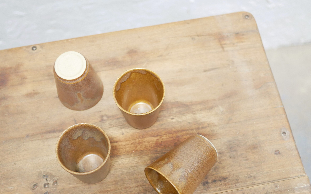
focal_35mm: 43
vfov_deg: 29.8
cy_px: 115
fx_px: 364
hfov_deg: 46.2
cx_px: 155
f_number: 1.7
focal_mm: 20
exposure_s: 1/60
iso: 1000
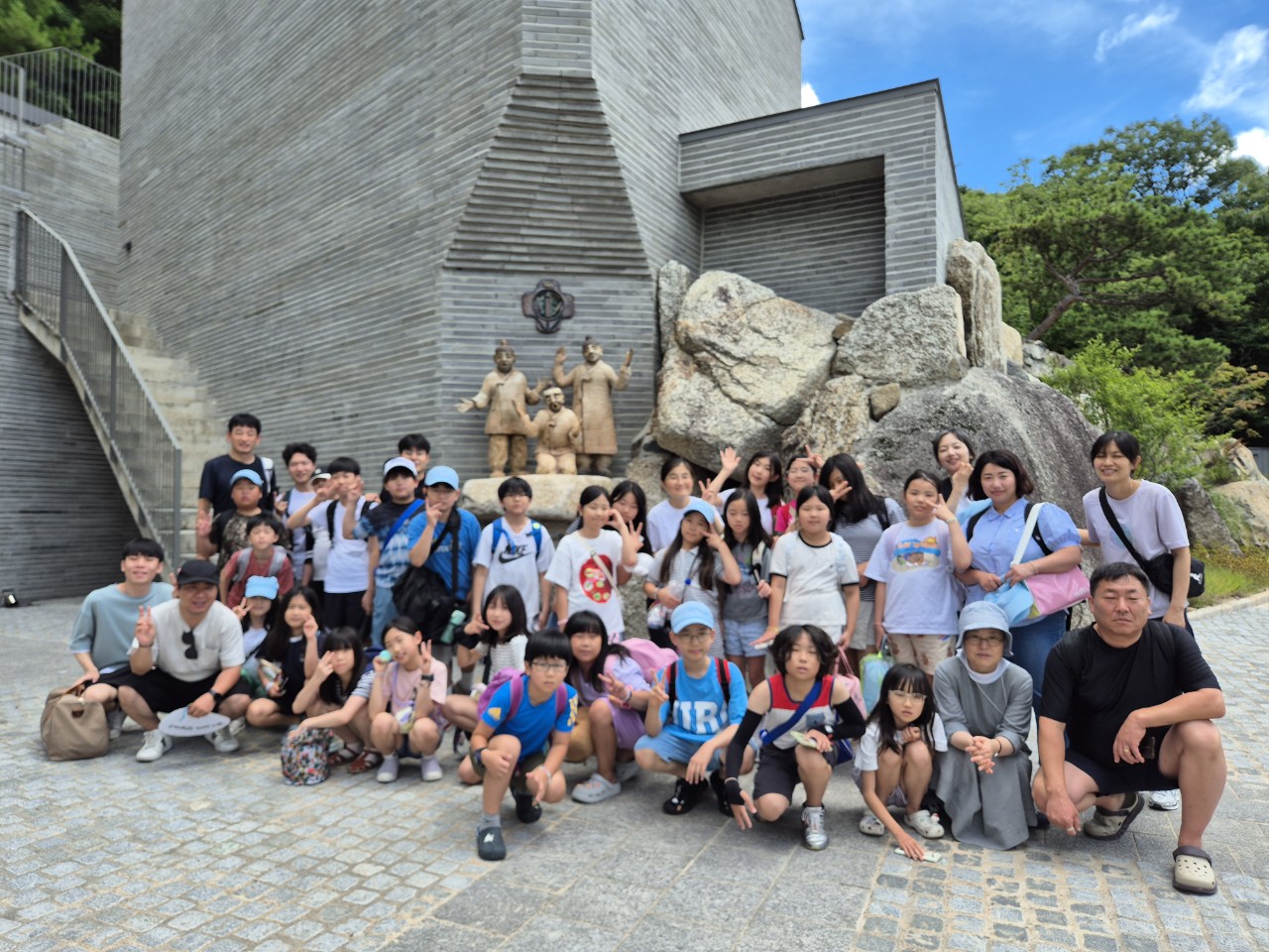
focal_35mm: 23
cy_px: 476
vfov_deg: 58.9
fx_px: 843
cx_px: 634
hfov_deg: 73.9
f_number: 1.8
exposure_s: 1/654
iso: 25
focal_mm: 5.4
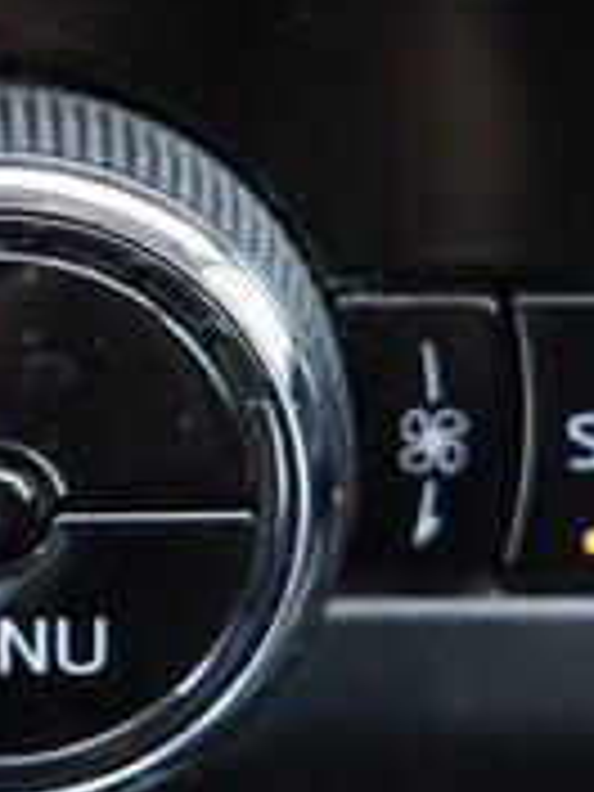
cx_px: 22
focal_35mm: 201
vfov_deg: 9.8
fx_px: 4599
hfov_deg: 7.4
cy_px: 362
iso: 640
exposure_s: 1/40
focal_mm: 24
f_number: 2.8
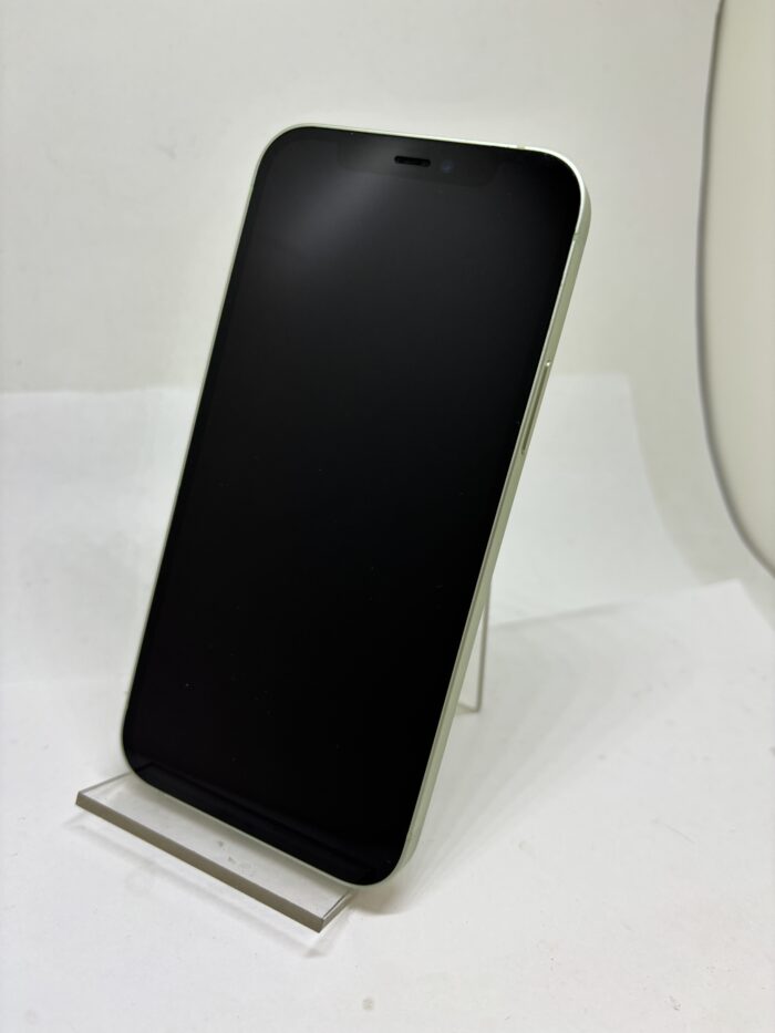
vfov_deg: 67.3
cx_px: 388
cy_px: 516
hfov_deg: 53.1
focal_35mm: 26
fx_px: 776
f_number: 1.6
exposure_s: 1/121
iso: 50
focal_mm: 5.96
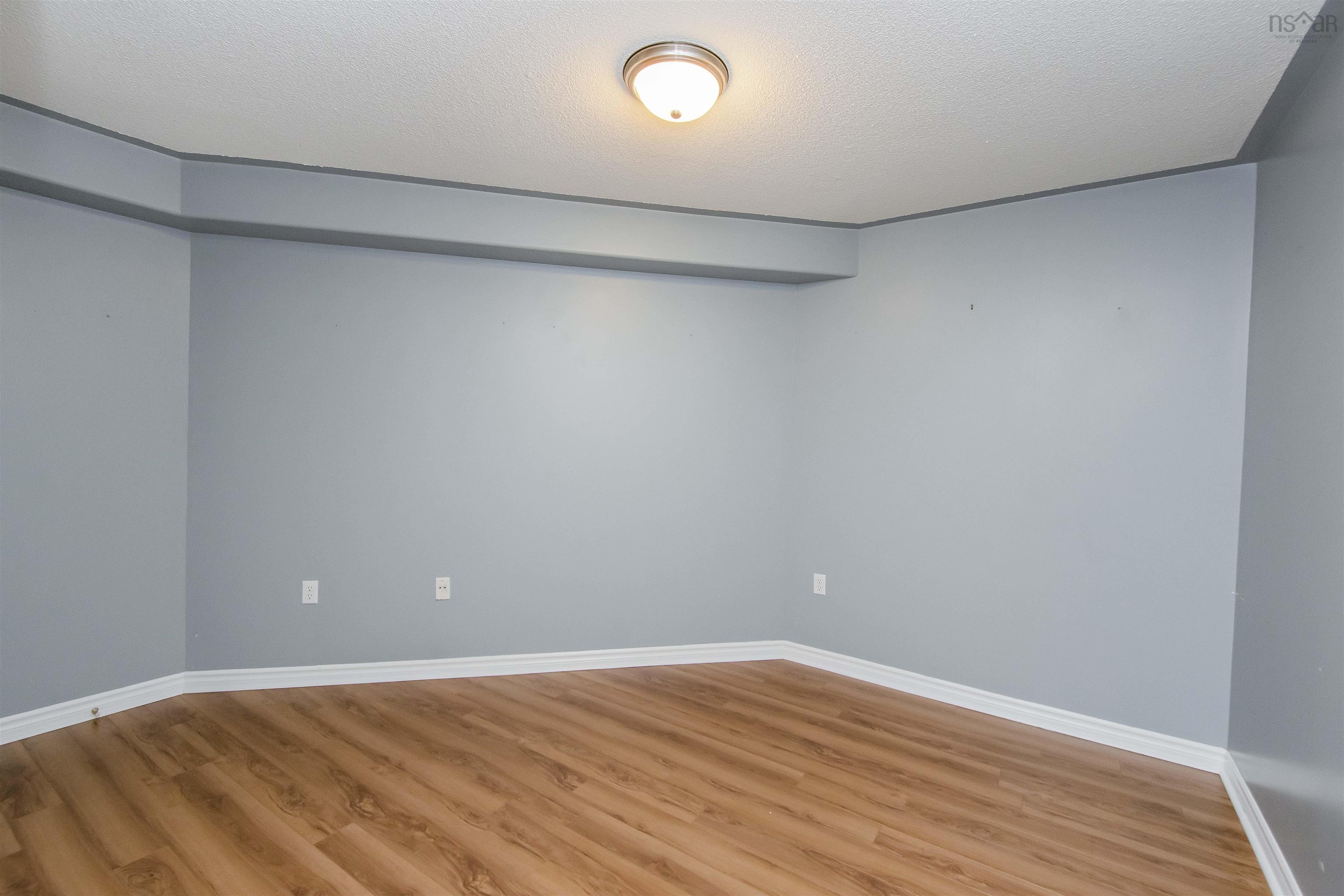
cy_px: 448
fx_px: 560
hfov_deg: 100.4
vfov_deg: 77.3
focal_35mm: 15
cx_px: 672
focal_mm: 10
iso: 800
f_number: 6.3
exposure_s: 1/60
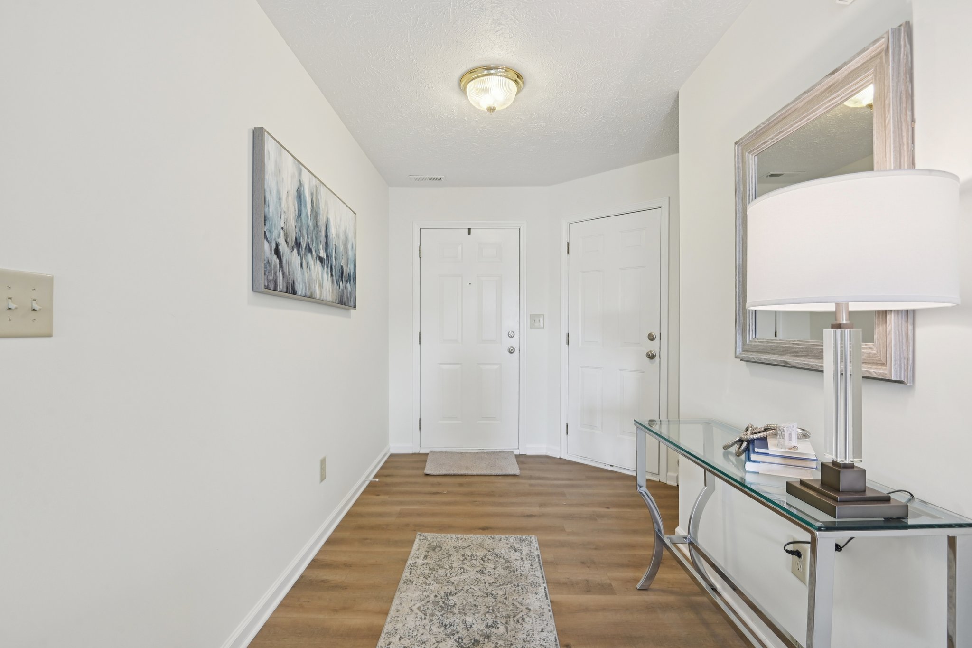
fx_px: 432
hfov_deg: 96.7
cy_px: 324
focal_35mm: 16
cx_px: 486
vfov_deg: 73.7
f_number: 8
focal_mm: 16
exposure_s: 1/15
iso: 280
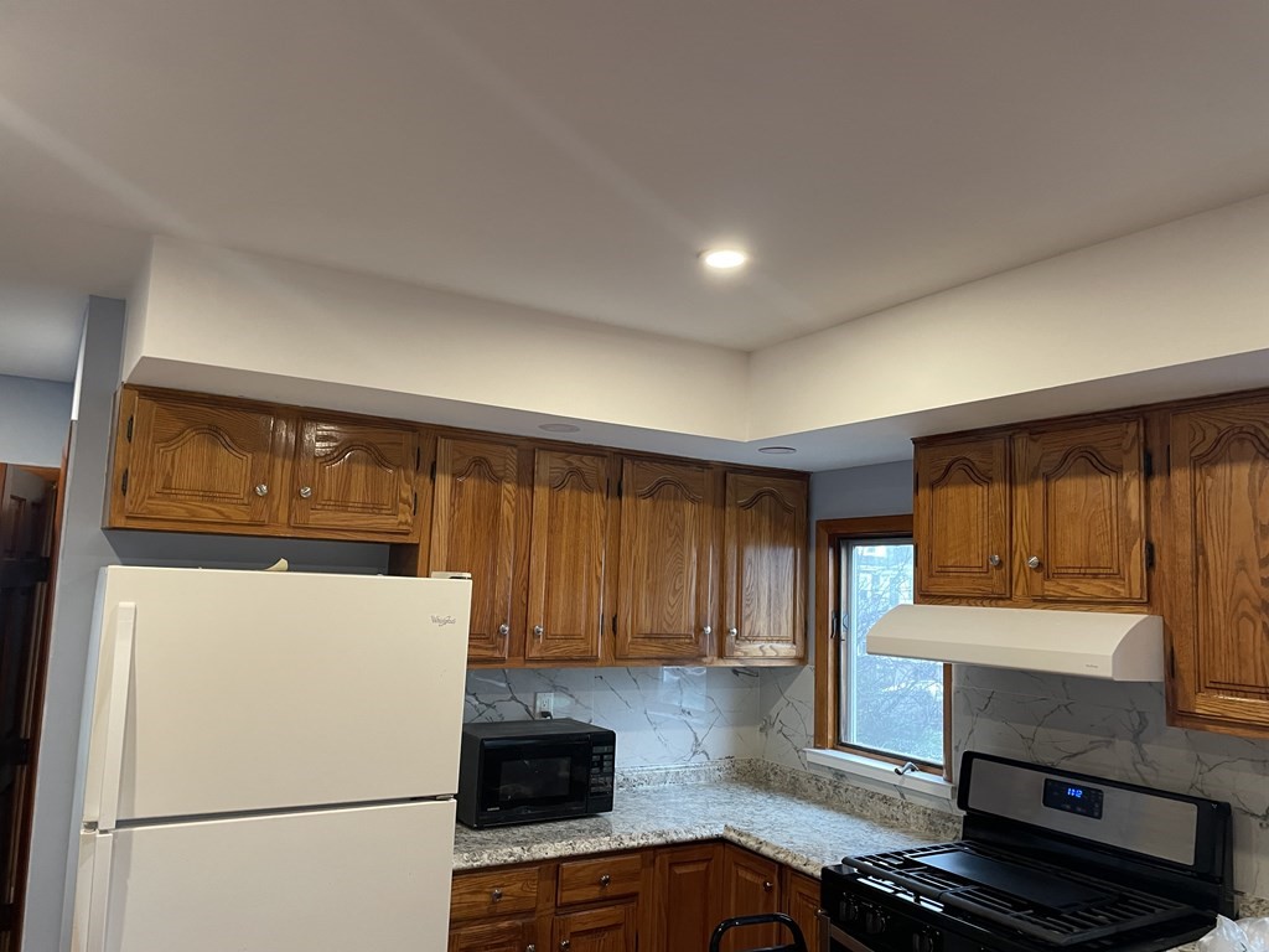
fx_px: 953
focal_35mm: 26
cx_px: 634
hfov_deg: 67.3
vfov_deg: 53.1
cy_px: 476
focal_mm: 4.2
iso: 160
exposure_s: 1/60
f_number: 1.6
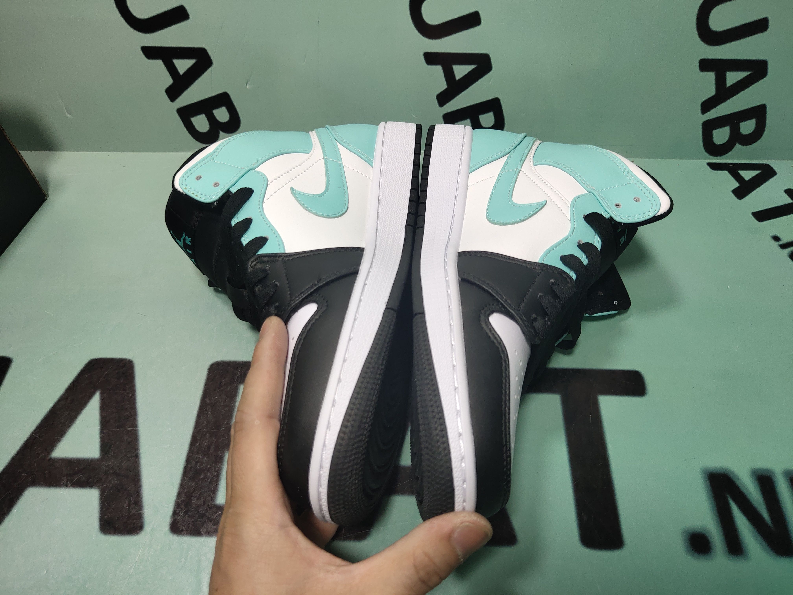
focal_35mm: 30
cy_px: 298
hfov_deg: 60.0
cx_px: 396
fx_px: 687
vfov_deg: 46.8
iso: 71
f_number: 1.79
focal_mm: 4.35
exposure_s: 1/100
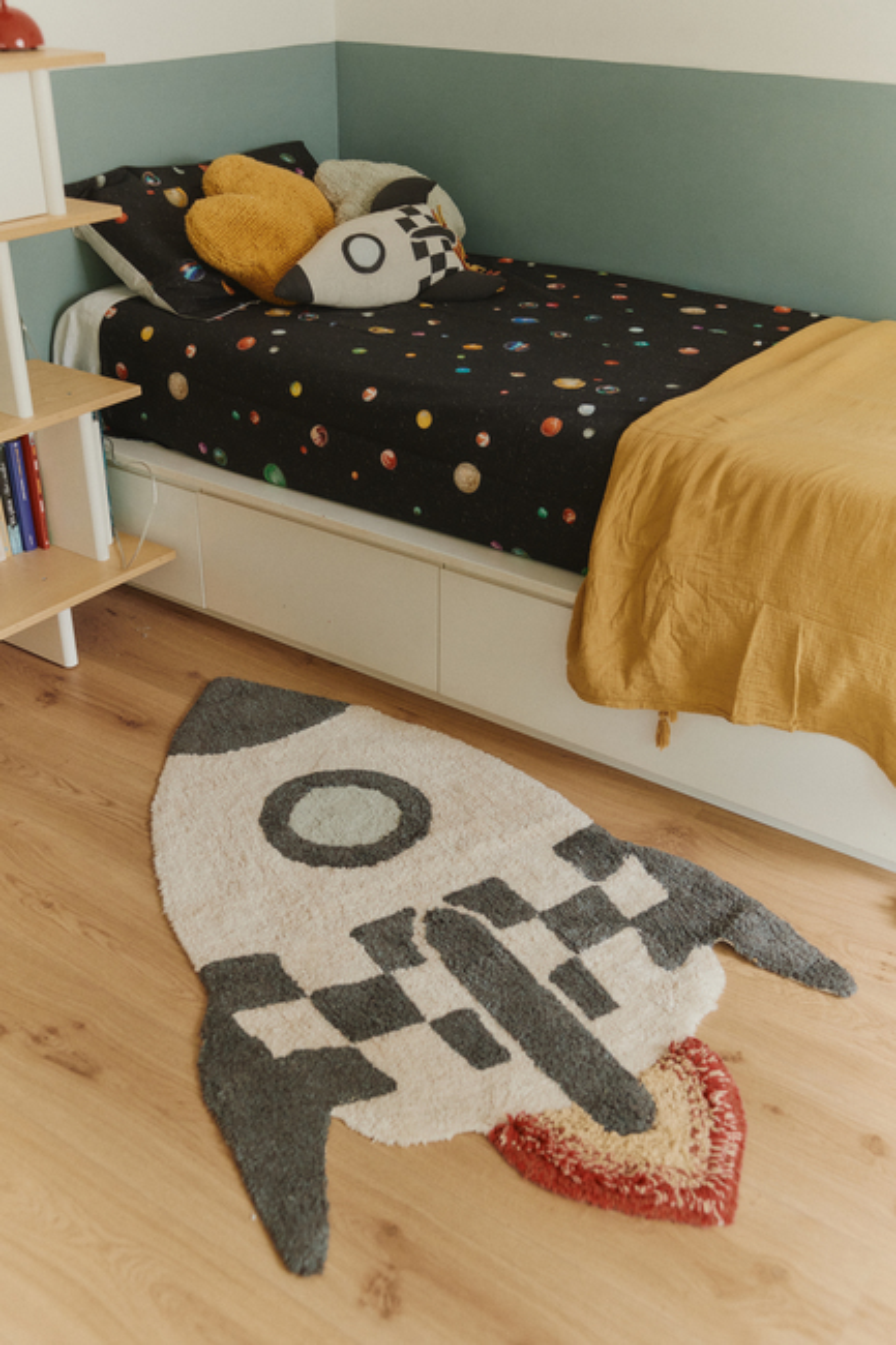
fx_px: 1419
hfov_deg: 35.0
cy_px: 672
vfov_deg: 50.7
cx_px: 448
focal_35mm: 38
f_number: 5.6
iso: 800
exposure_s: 1/160
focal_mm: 38
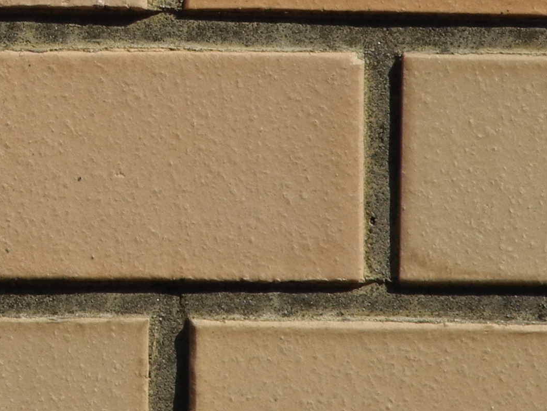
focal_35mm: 687
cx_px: -283
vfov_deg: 2.2
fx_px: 10858
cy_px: -194
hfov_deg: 2.9
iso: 100
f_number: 8
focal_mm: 42.6
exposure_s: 1/340
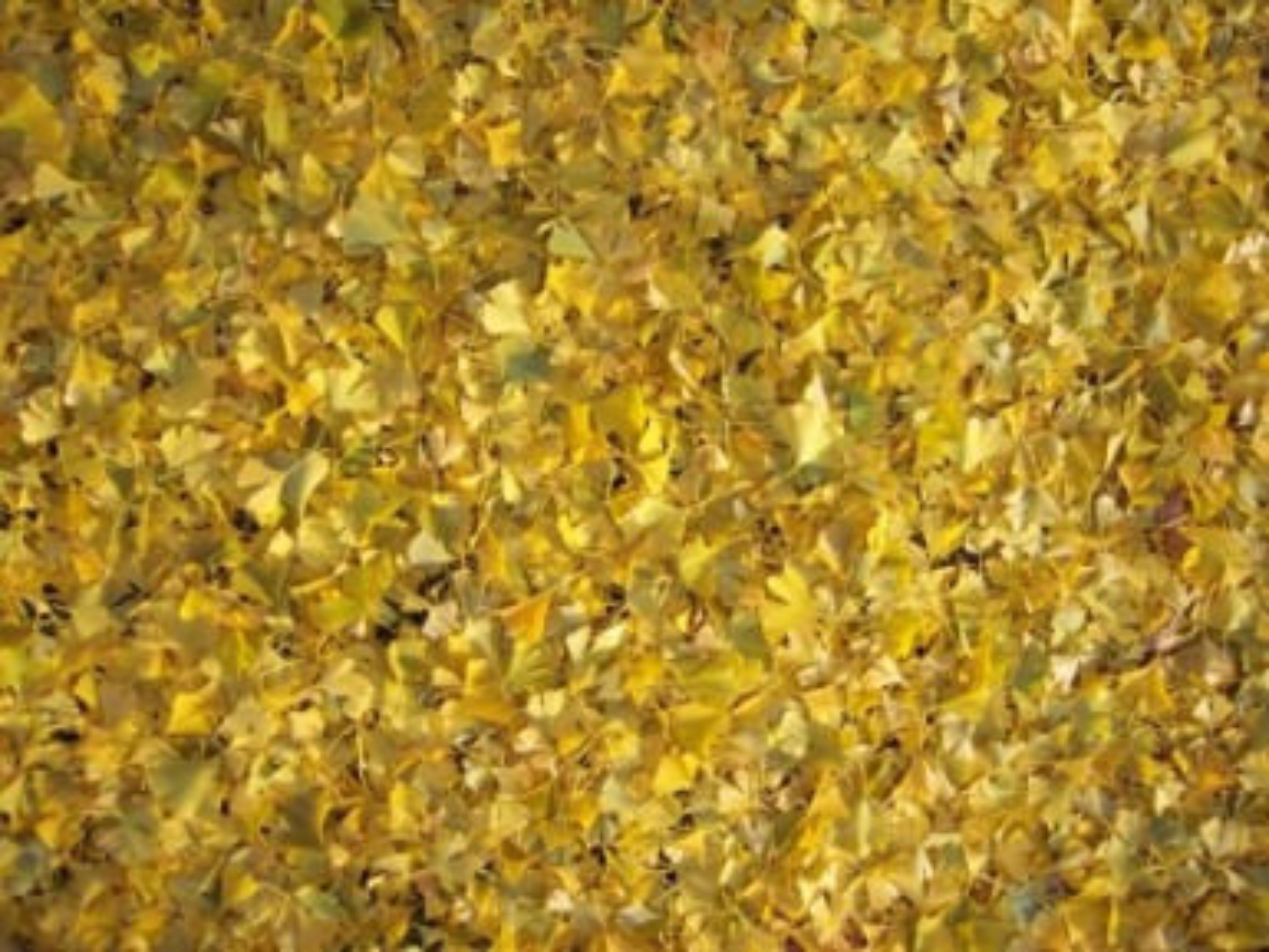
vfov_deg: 36.8
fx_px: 1430
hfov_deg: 47.8
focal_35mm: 39
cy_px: 476
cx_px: 634
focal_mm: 8
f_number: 2.8
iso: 100
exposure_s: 1/125
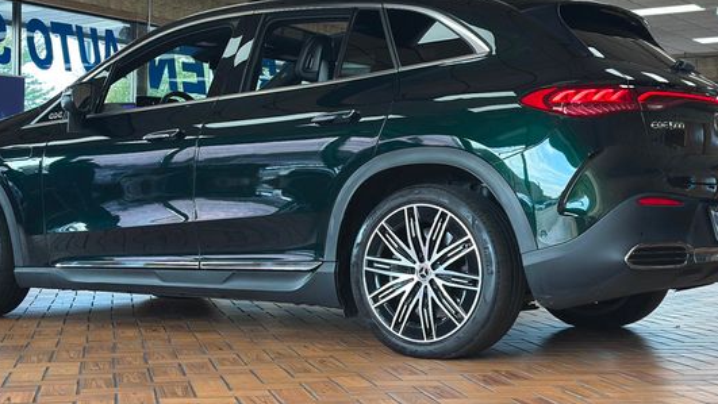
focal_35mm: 63
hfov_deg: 33.3
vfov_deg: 19.1
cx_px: 316
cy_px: 168
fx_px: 1200
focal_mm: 6.86
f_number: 1.78
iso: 100
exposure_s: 1/170
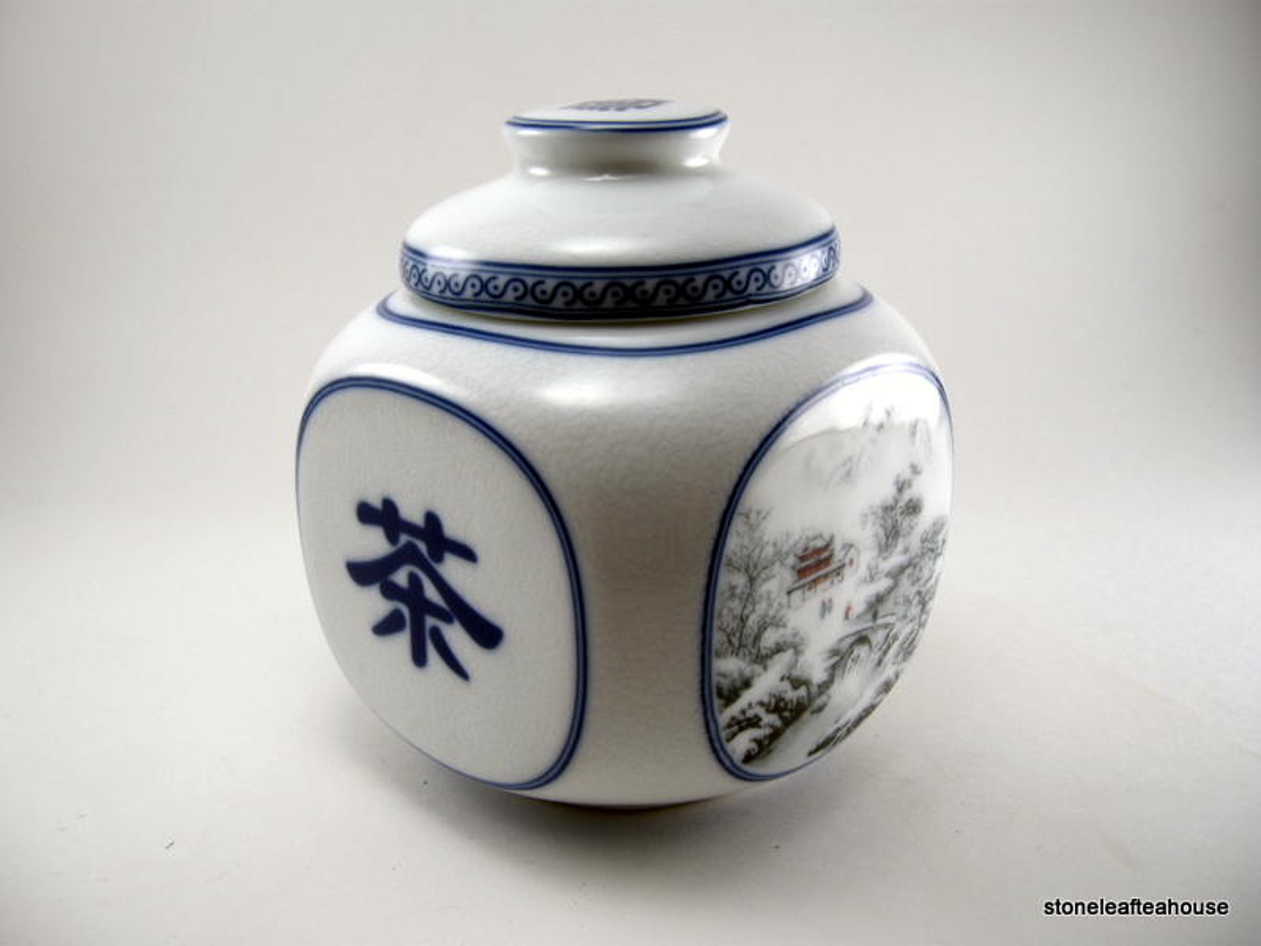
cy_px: 473
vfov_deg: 40.7
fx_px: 1275
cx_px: 630
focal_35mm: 35
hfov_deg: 52.6
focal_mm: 7.5
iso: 64
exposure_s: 1/125
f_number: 3
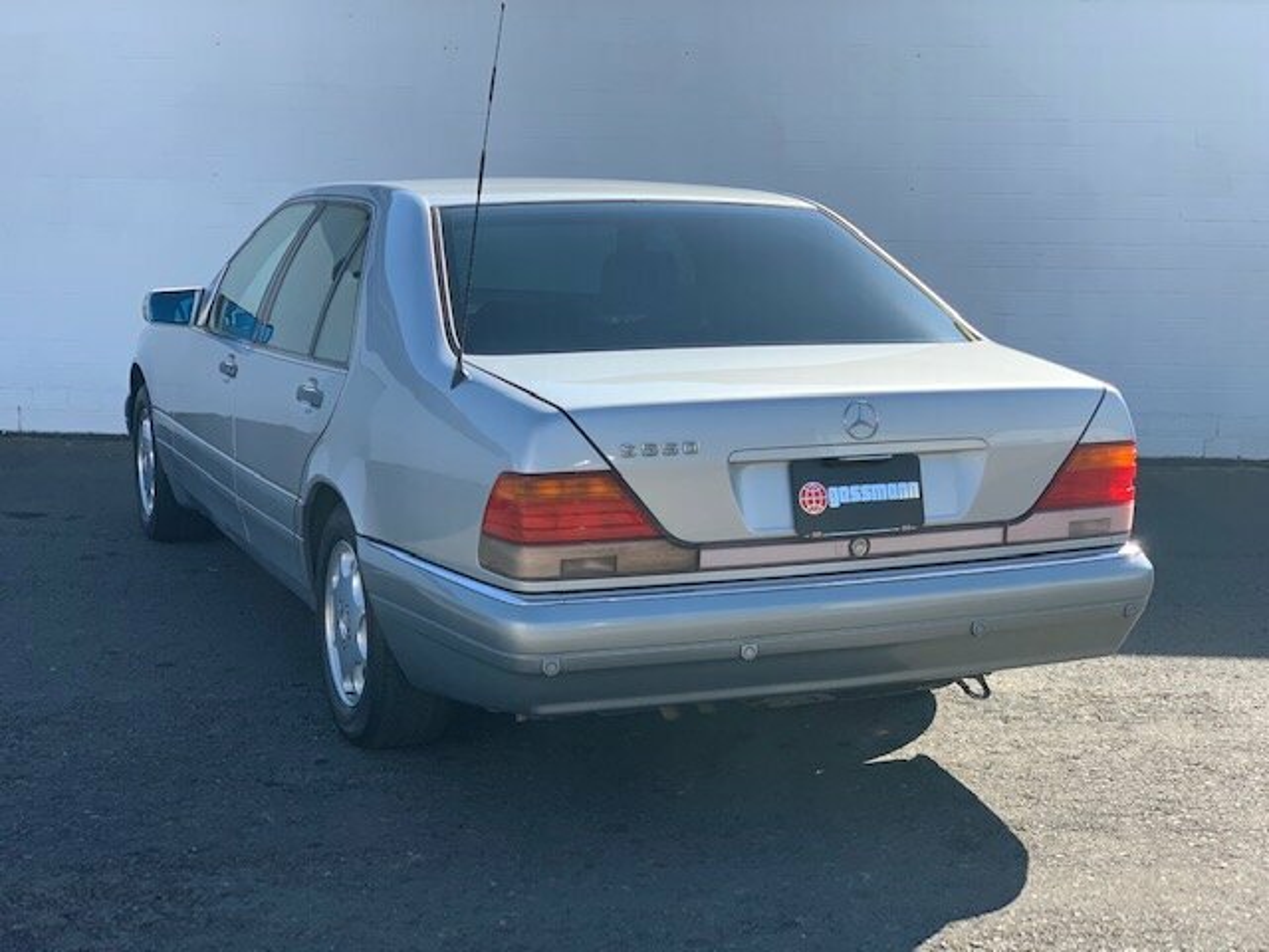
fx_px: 1906
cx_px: 634
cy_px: 476
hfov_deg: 36.8
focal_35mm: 52
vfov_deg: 28.0
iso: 16
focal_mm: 6
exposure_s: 1/484
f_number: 2.4
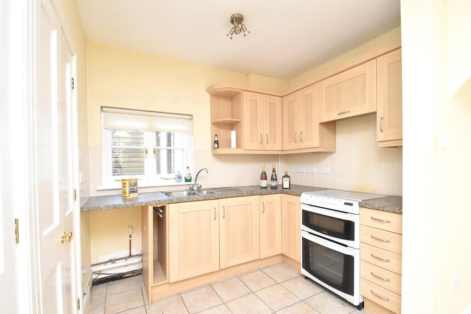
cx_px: 236
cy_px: 157
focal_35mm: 15
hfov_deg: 100.4
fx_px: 196
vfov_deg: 77.3
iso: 2200
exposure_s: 1/60
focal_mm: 10
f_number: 10
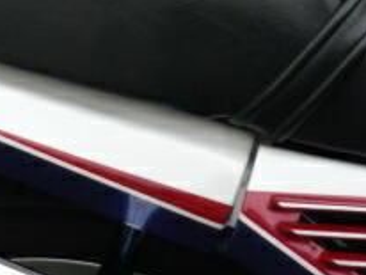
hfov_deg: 16.0
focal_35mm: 118
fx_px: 1249
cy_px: -32
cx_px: -80
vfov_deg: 12.4
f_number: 2.8
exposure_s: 1/400
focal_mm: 5.5
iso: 100
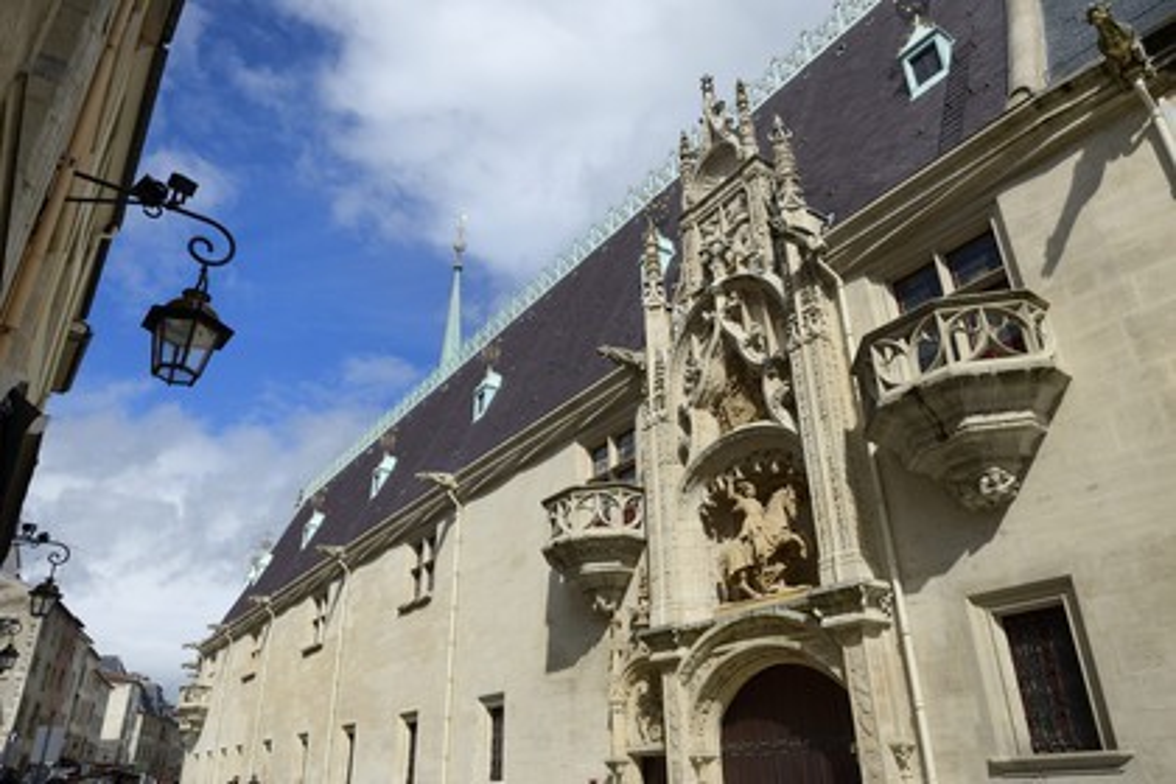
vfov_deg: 53.1
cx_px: 588
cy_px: 392
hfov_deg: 73.7
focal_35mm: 24
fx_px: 784
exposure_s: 1/200
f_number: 14
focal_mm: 24
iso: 200
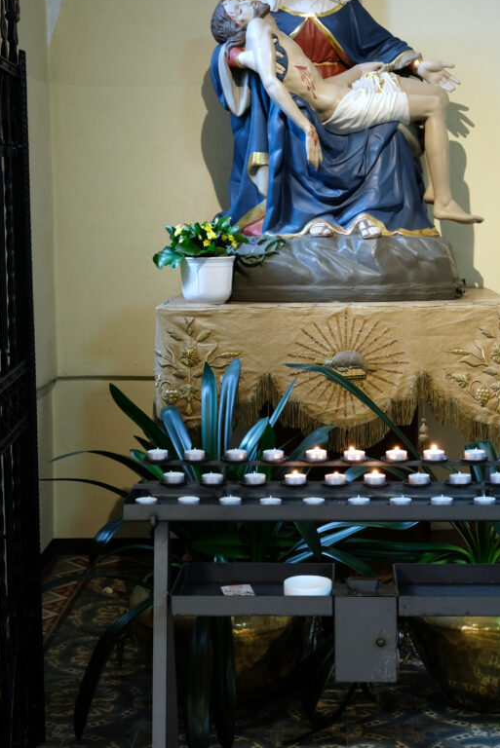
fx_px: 1248
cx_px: 315
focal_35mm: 60
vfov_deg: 33.3
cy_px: 313
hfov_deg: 22.6
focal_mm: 30.2
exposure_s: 1/9
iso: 800
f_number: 5.6
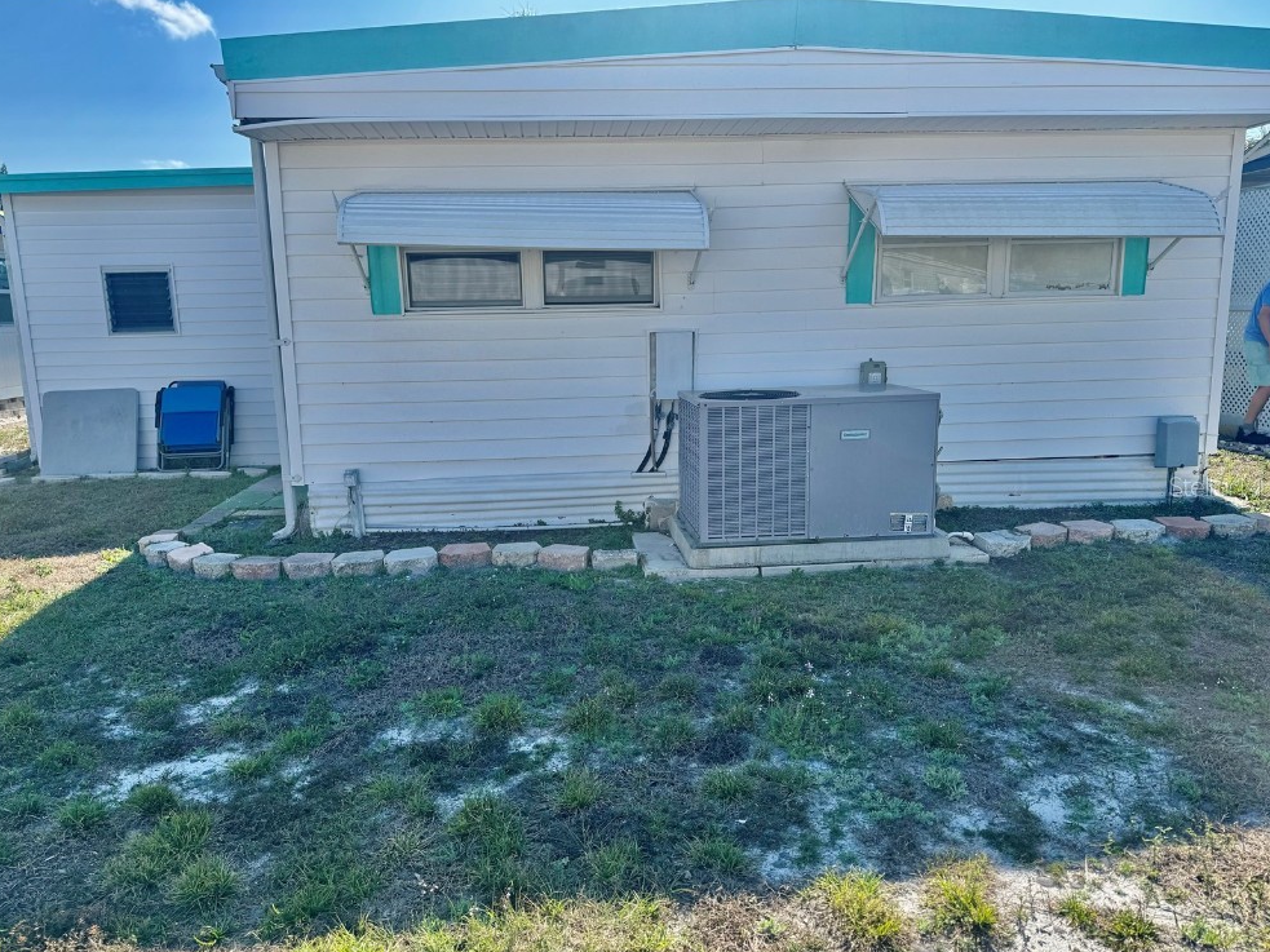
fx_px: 917
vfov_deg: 54.9
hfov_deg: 69.4
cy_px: 486
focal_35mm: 25
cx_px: 629
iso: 80
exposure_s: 1/3413
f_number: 1.78
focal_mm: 6.76
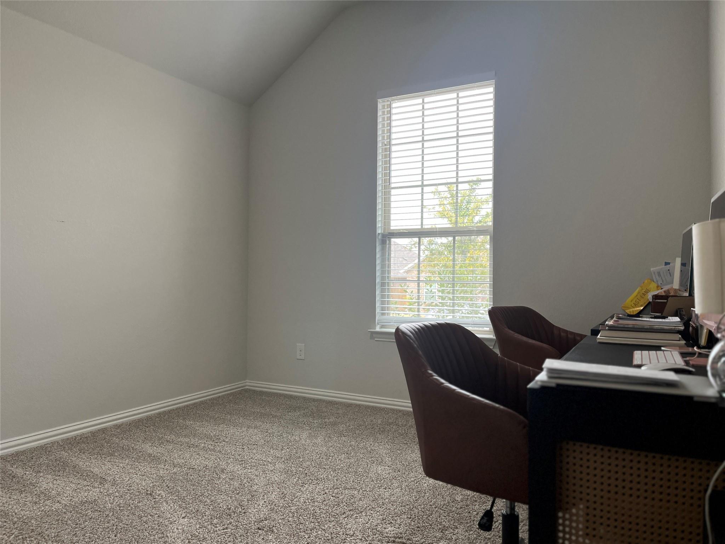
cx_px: 362
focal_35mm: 26
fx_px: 545
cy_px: 272
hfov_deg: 67.3
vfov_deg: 53.1
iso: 100
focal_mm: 5.1
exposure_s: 1/120
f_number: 1.6
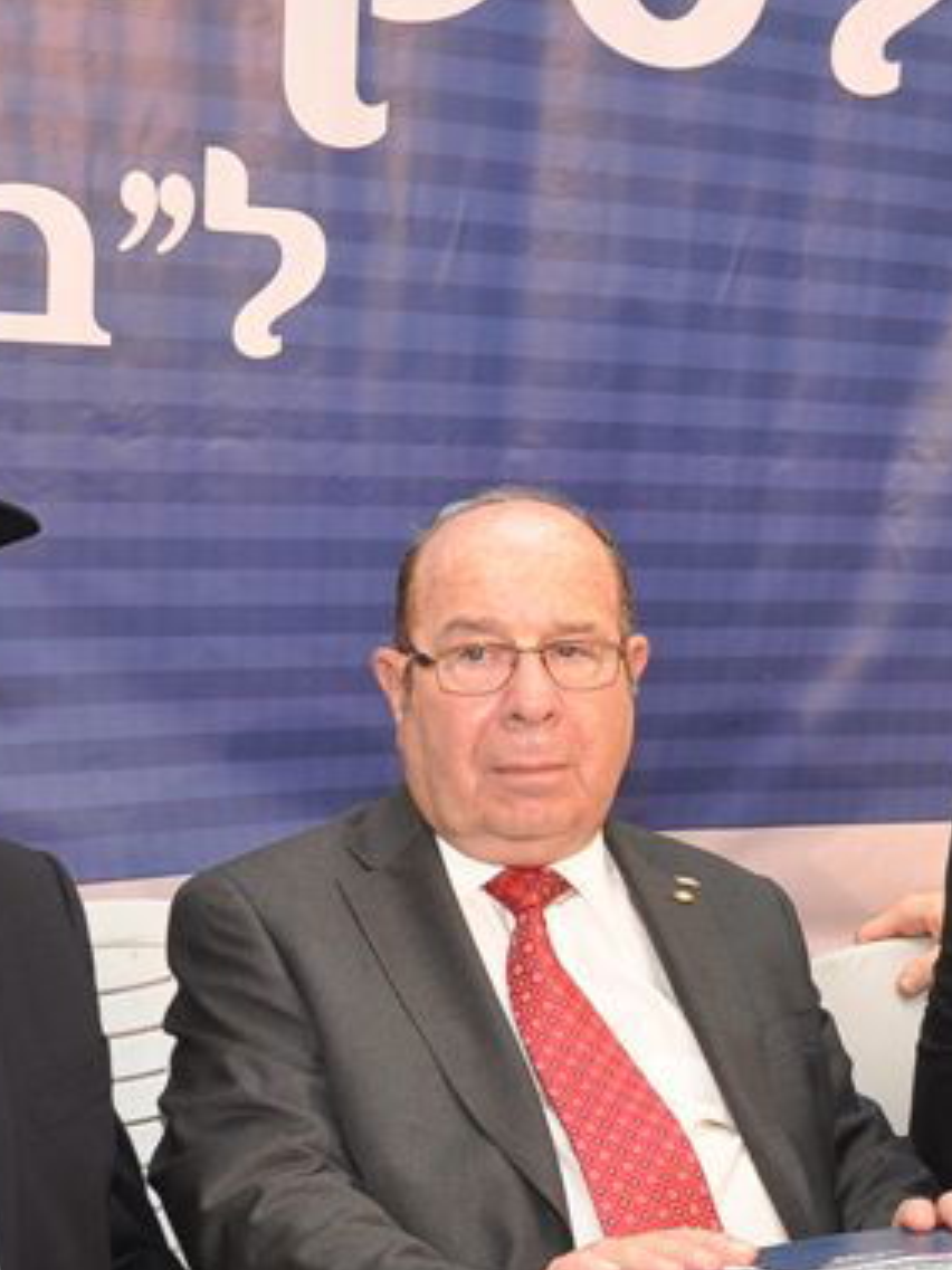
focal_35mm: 70
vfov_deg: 27.6
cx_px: 915
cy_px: 865
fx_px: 2568
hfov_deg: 20.4
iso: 500
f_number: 5
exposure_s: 1/60
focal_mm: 18
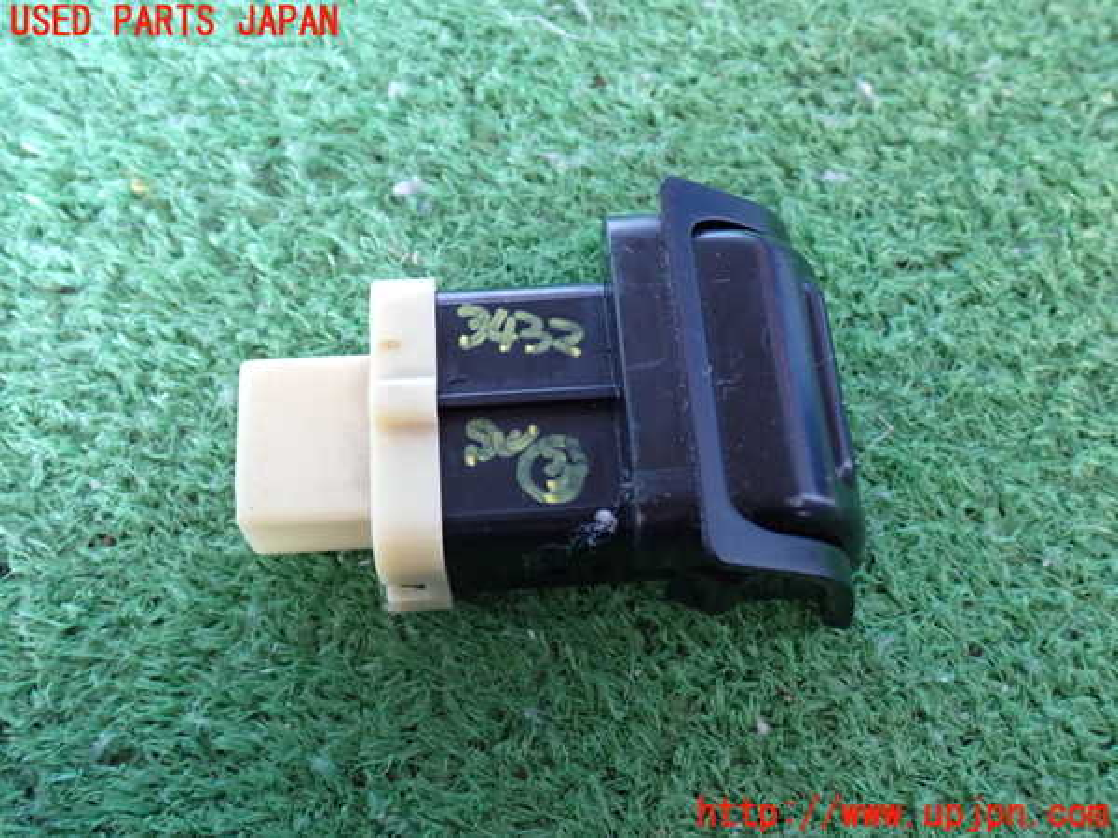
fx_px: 1227
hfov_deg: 49.0
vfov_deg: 37.7
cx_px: 559
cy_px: 419
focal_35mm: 38
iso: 800
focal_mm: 6.83
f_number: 2.7
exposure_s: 1/25
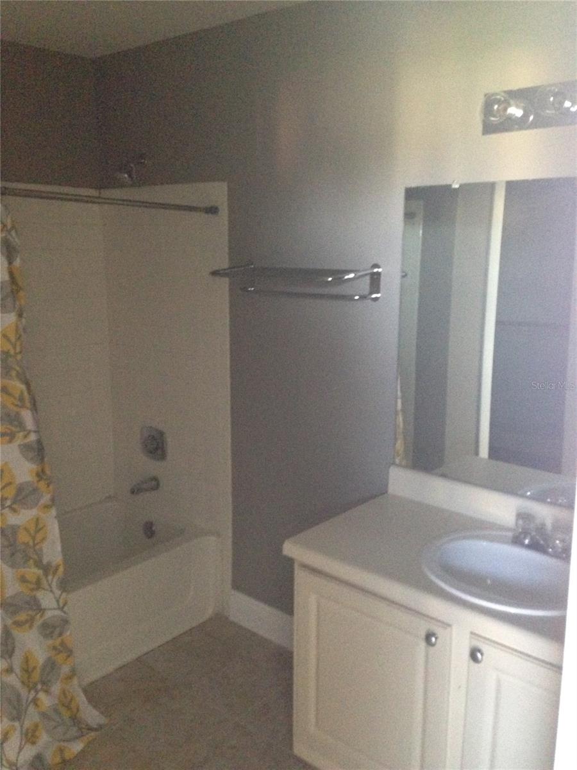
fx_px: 733
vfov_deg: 55.4
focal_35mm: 33
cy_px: 385
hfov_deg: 42.9
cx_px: 288
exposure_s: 1/15
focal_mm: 4.12
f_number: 2.4
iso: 640
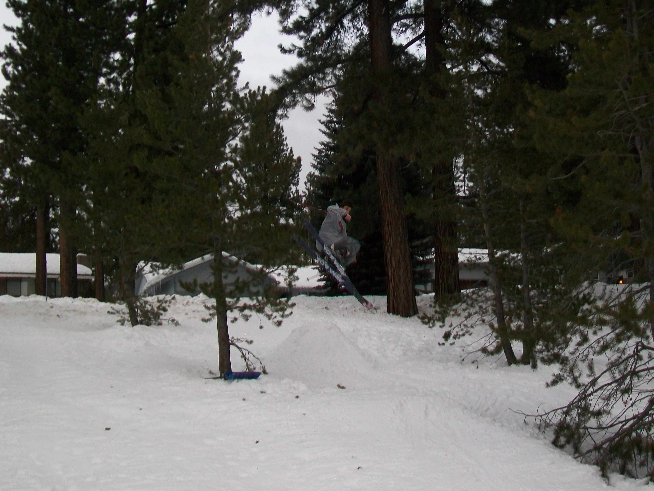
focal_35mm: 42
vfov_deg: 34.3
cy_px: 246
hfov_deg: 44.8
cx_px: 327
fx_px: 794
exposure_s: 1/160
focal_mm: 7.6
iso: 145
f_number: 3.1
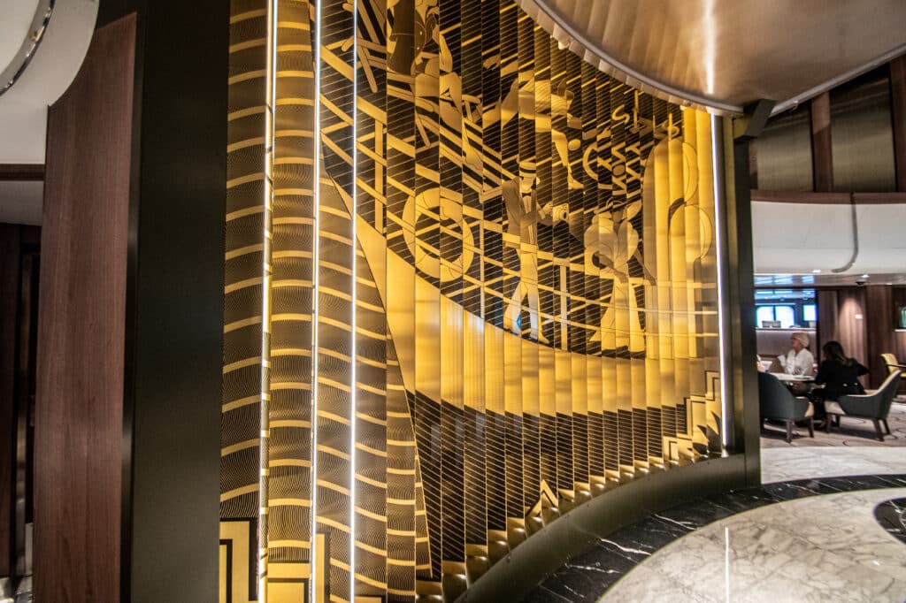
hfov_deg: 100.4
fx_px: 377
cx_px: 453
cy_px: 302
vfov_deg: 77.3
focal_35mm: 15
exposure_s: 1/60
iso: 720
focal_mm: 10
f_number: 3.5
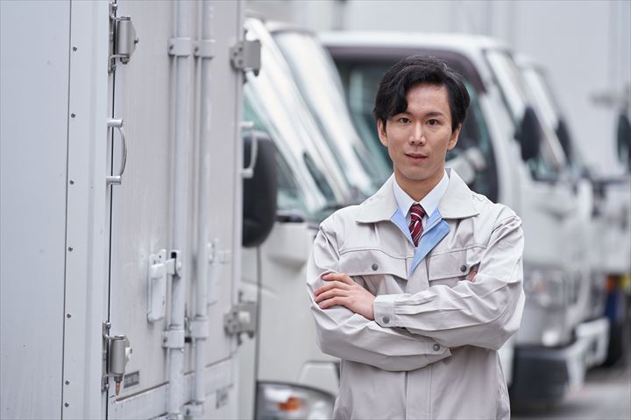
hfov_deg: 10.3
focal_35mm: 200
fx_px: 3505
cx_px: 316
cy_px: 210
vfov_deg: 6.9
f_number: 4
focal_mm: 200
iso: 400
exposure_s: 1/160
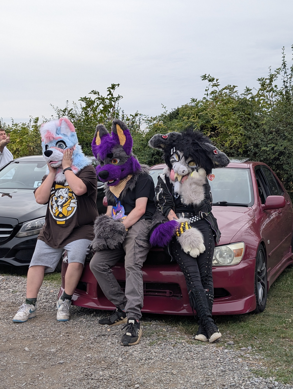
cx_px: 146
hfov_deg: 29.7
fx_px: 552
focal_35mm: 49
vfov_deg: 38.9
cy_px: 194
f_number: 1.68
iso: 25
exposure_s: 1/200
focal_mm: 6.9
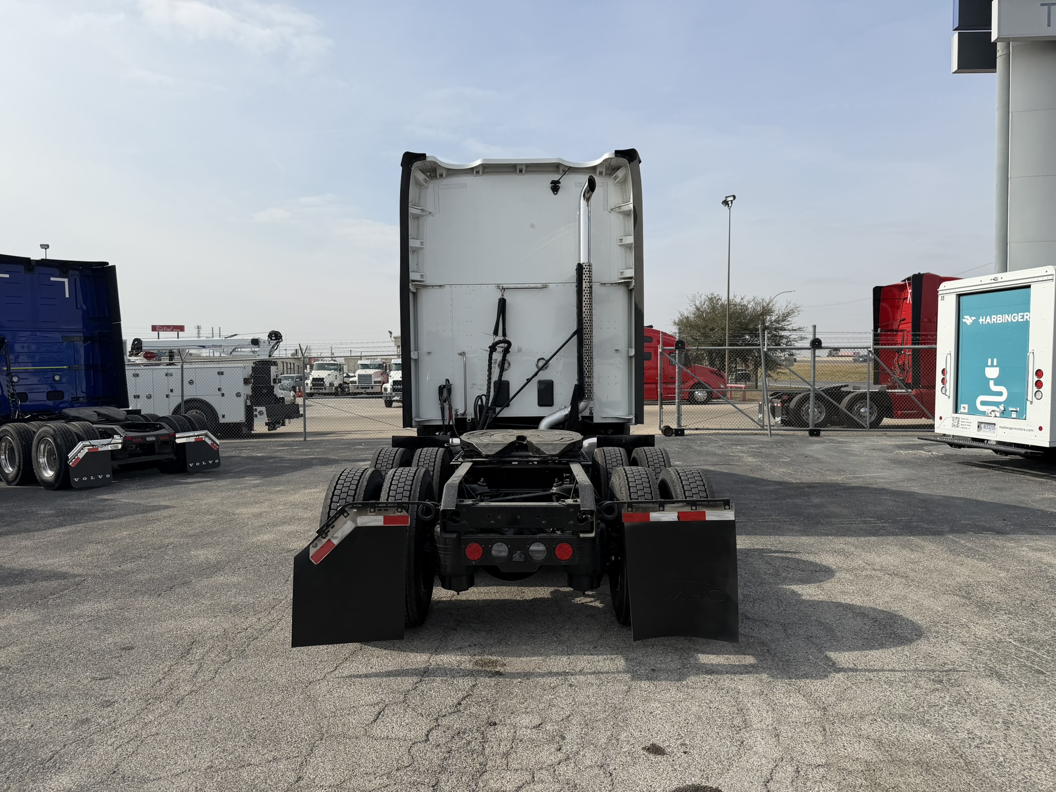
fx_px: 732
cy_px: 396
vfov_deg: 56.8
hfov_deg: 71.6
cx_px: 528
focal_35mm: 24
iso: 80
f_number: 1.78
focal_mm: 6.76
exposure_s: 1/6711
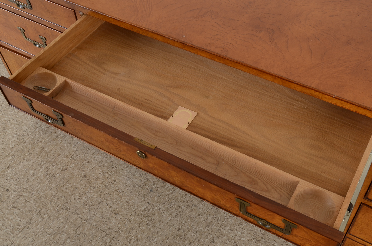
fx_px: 439
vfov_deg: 31.4
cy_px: 128
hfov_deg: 45.8
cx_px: 207
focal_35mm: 43
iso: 125
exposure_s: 1/100
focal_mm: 25
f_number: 14
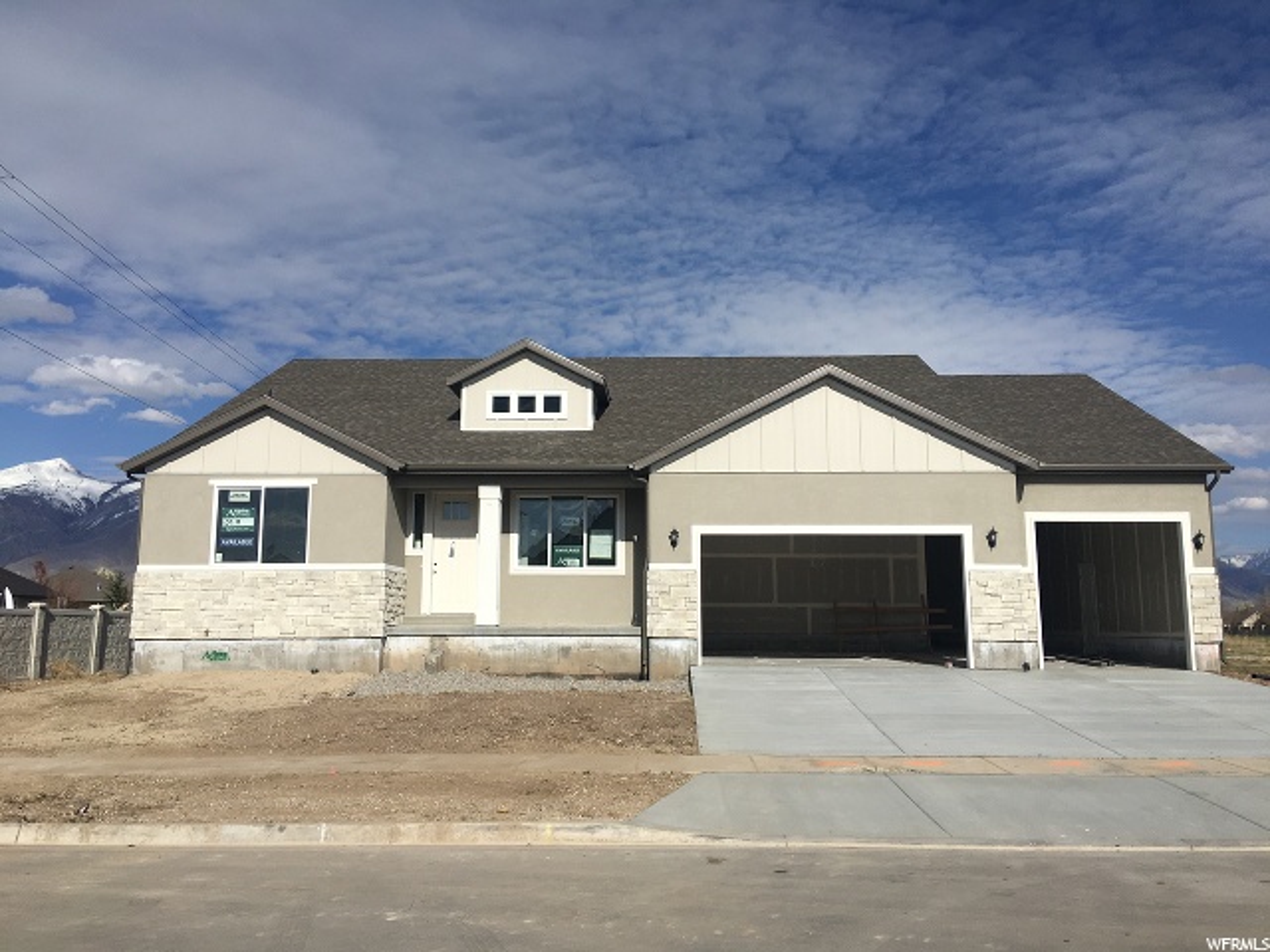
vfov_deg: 48.2
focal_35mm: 29
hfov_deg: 61.7
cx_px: 635
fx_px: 1064
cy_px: 476
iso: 25
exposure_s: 1/3846
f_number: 2.2
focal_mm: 4.15
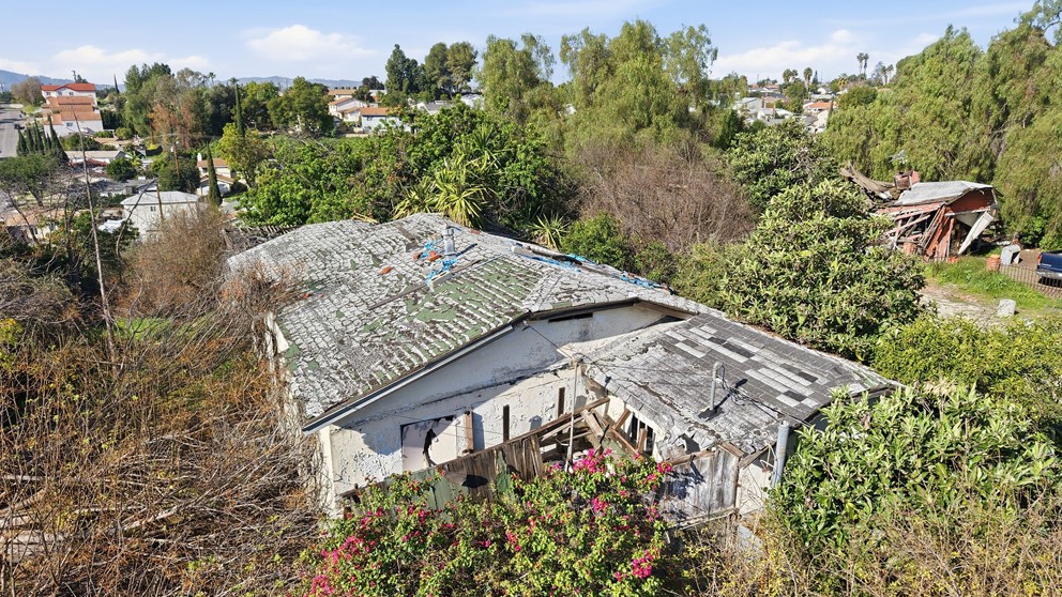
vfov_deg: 42.8
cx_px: 535
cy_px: 334
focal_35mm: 27
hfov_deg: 69.9
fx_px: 760
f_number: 1.8
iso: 180
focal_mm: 8.7
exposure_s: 1/3200
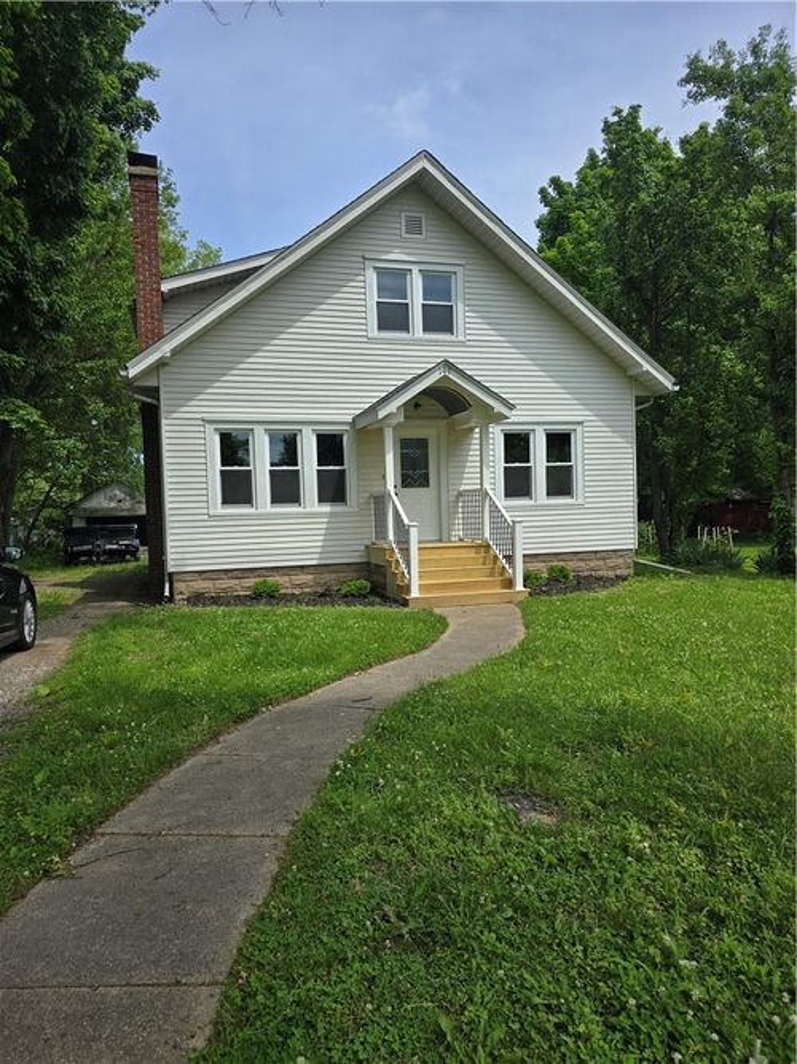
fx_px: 706
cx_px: 398
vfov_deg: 73.9
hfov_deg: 58.9
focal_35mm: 23
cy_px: 532
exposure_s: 1/744
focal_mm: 6.3
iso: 12
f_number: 1.7
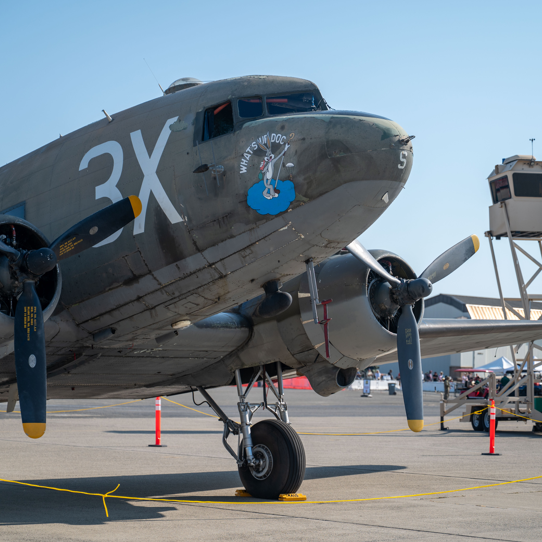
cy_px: 272
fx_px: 1594
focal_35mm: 90
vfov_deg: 19.3
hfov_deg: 19.3
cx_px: 291
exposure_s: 1/1600
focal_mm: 70
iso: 100
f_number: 2.8
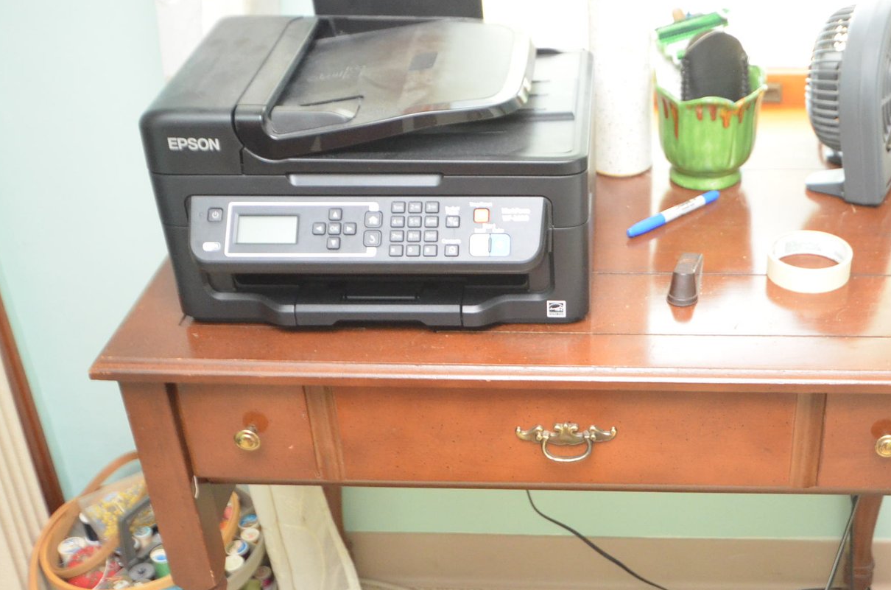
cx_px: 598
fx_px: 1259
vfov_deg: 26.3
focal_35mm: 51
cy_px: 364
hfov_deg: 38.5
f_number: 4.5
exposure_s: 1/60
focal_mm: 24
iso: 3200
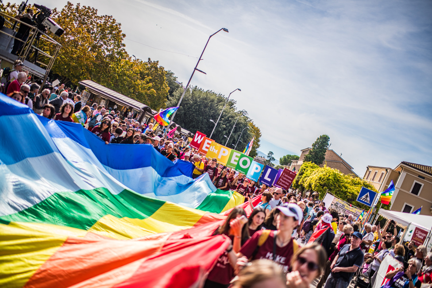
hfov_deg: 54.4
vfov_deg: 37.9
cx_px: 216
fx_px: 420
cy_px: 144
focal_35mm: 35
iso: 100
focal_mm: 35
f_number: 1.4
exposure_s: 1/8000
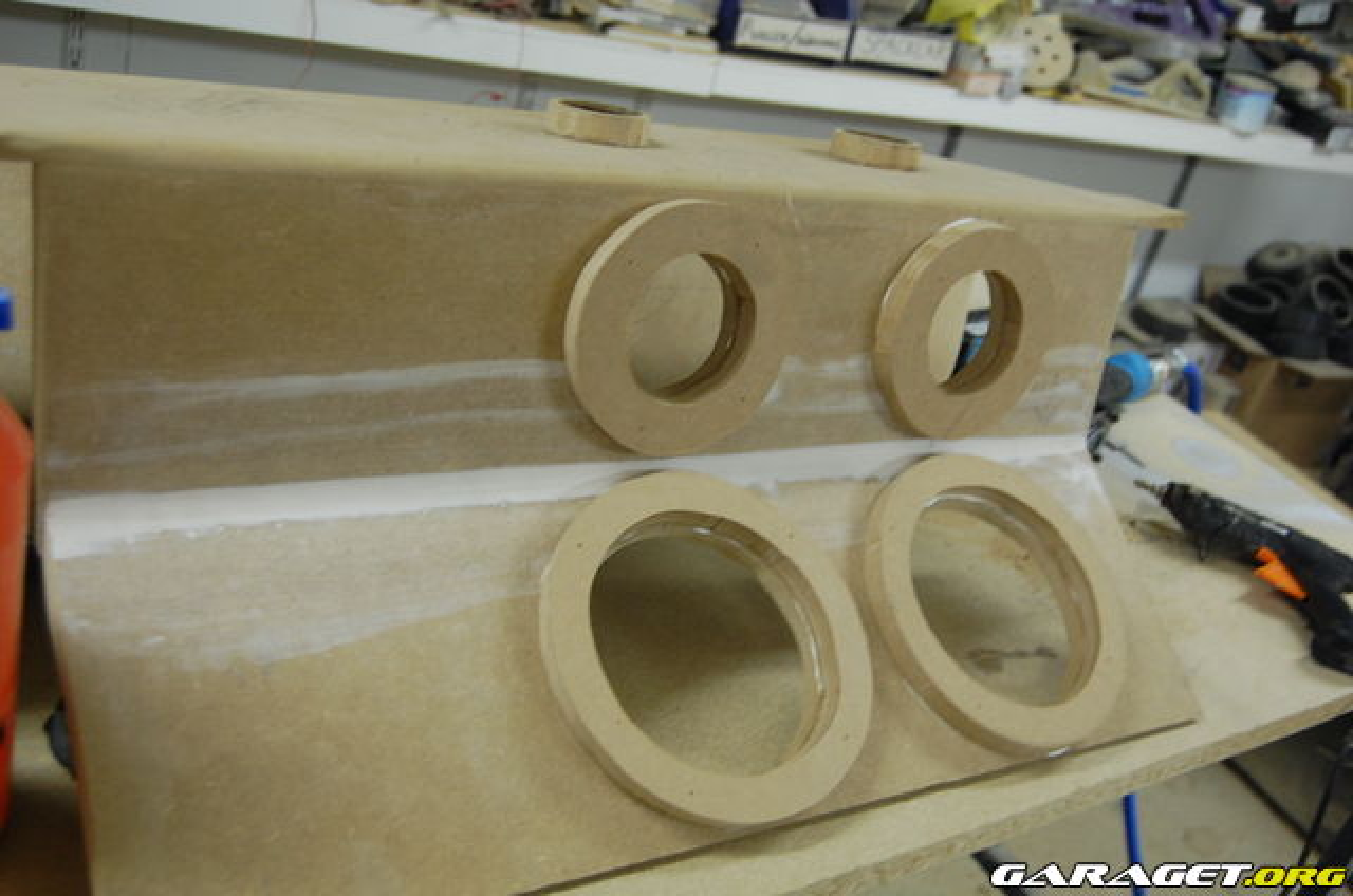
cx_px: 676
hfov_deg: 49.6
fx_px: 1463
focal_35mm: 39
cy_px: 448
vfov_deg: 34.1
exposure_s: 1/13
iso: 800
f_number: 4
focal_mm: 26
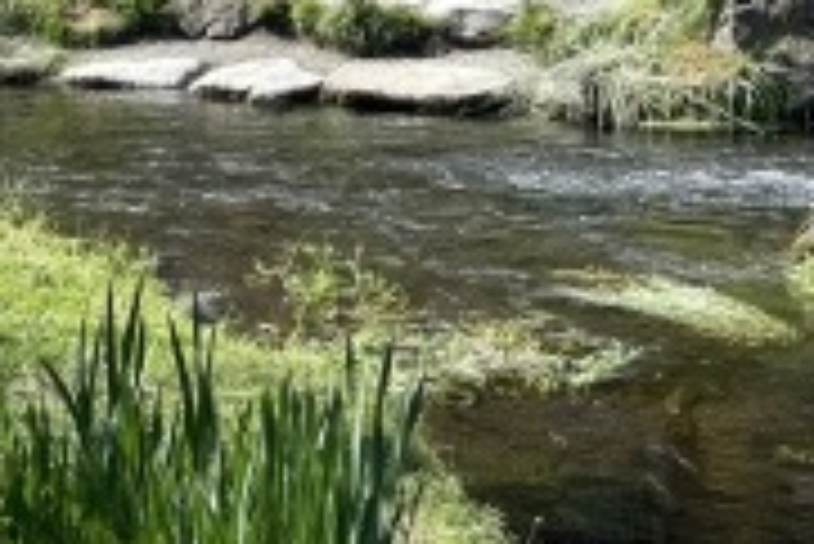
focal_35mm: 193
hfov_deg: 10.6
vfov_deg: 7.1
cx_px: 72
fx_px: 4367
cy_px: -18
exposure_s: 1/1142
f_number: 2
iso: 32
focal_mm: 6
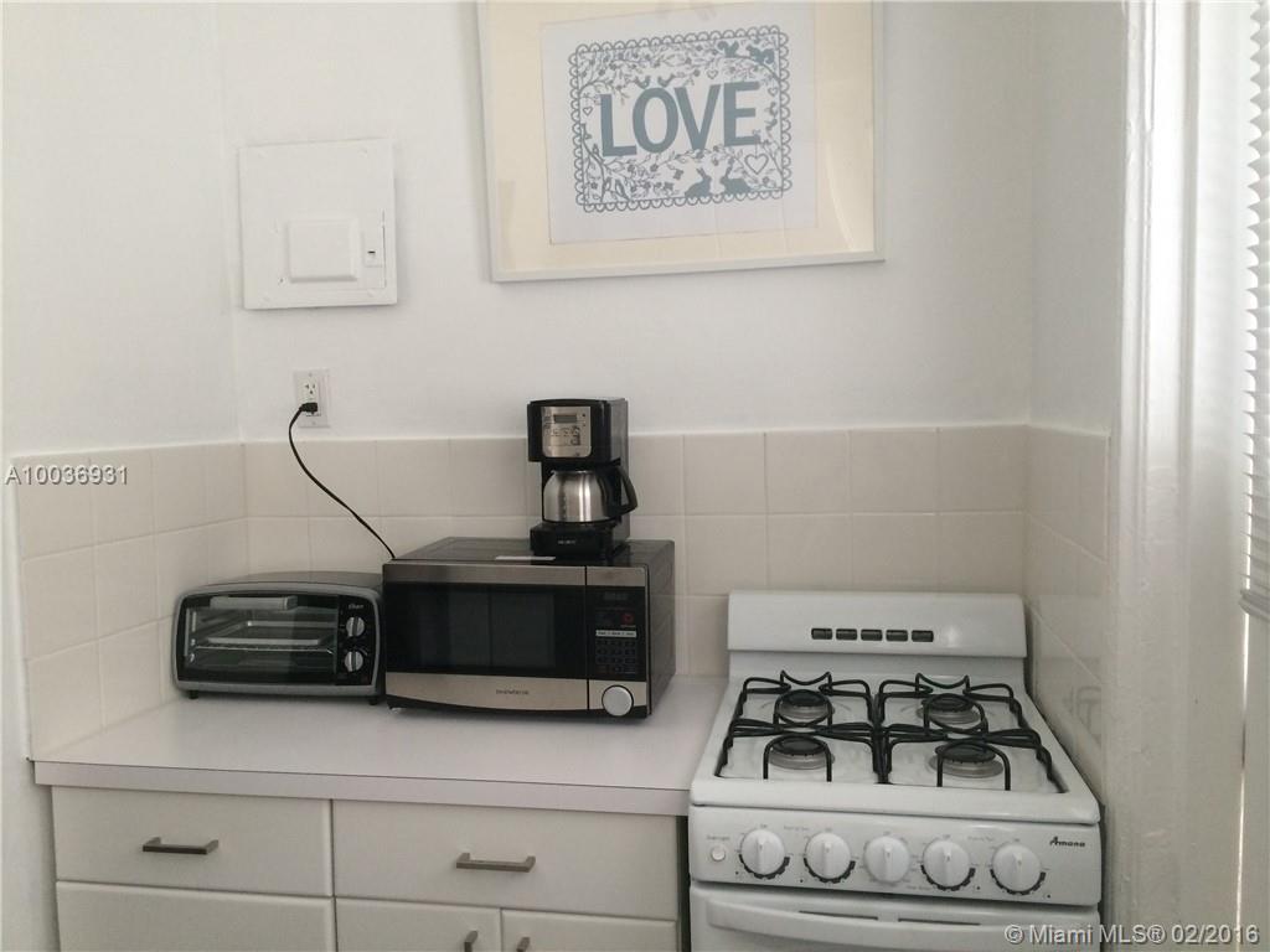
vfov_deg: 46.8
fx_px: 1101
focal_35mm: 30
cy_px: 476
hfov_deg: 60.0
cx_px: 635
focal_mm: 4.12
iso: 64
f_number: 2.2
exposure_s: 1/30
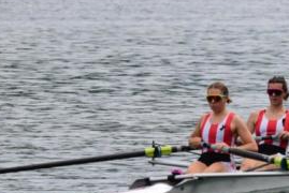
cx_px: 241
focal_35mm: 668
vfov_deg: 2.1
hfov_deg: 3.1
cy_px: 95
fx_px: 5368
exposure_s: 1/800
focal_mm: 360
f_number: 14
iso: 800
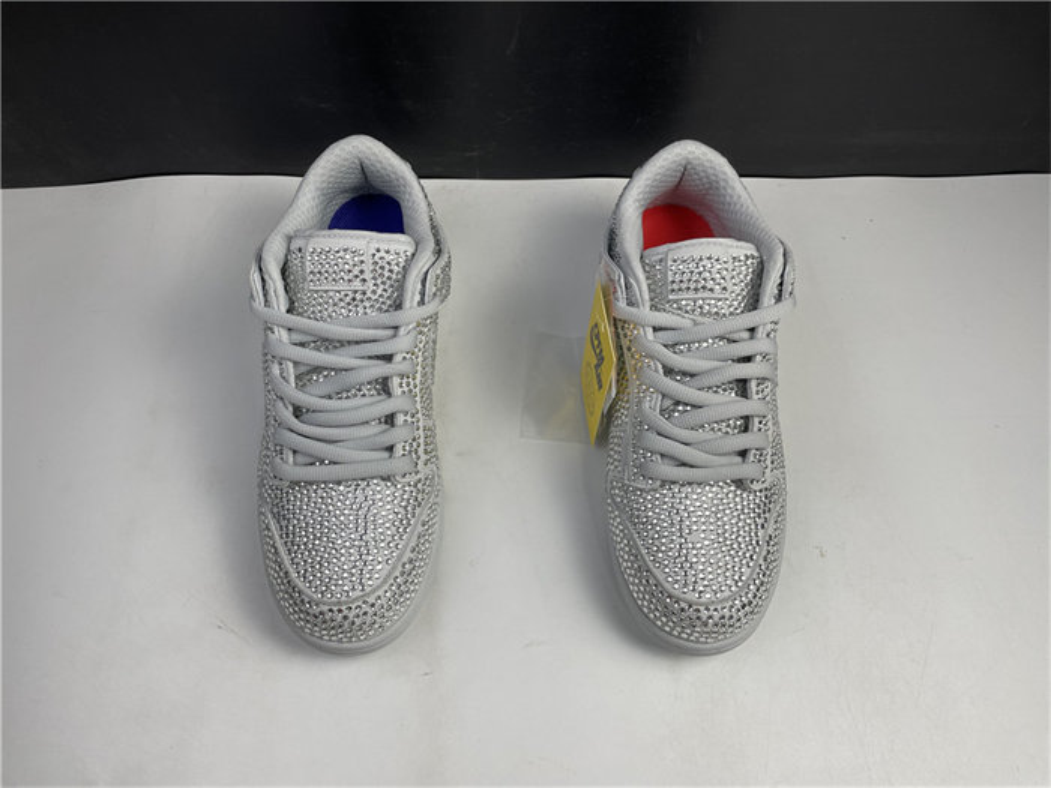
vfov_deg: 53.1
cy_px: 394
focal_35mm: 26
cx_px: 526
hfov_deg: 67.3
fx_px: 789
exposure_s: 1/121
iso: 40
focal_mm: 4.2
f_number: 1.6
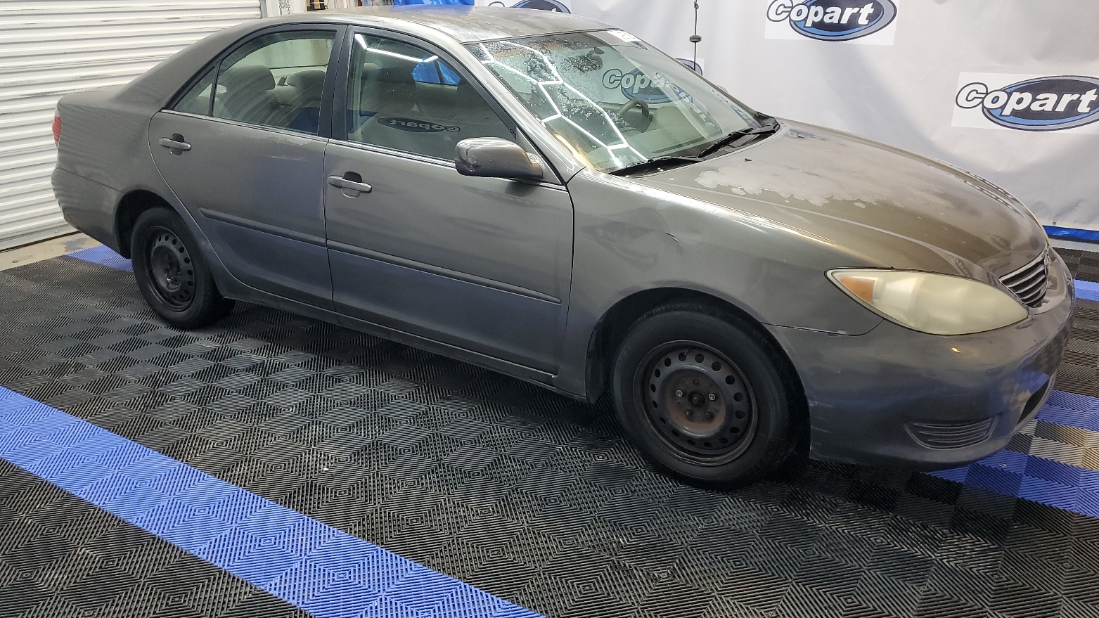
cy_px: 259
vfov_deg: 40.1
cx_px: 554
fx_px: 845
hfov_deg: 66.1
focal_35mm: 29
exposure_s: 1/60.2
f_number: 1.5
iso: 80
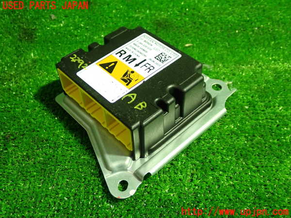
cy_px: 109
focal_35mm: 38
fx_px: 319
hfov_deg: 49.0
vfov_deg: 37.7
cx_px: 146
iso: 640
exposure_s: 1/40
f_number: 2.7
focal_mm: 6.83
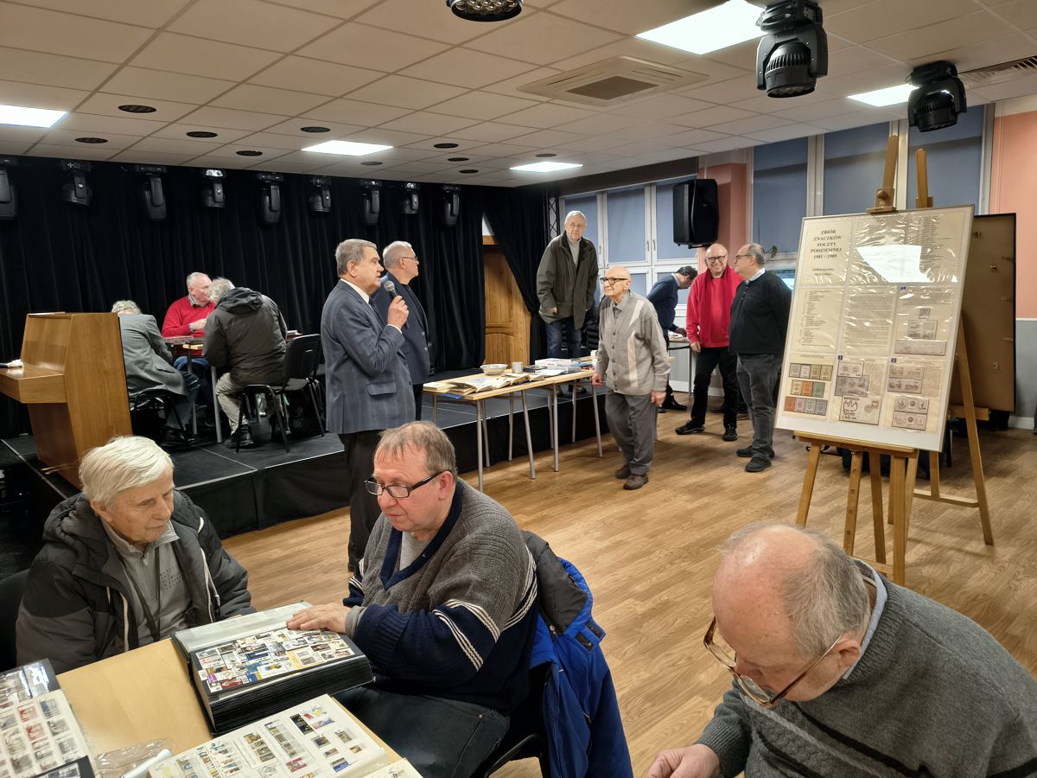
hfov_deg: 71.6
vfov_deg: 56.8
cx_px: 518
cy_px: 389
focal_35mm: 24
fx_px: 719
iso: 434
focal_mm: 5.56
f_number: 1.8
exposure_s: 1/50
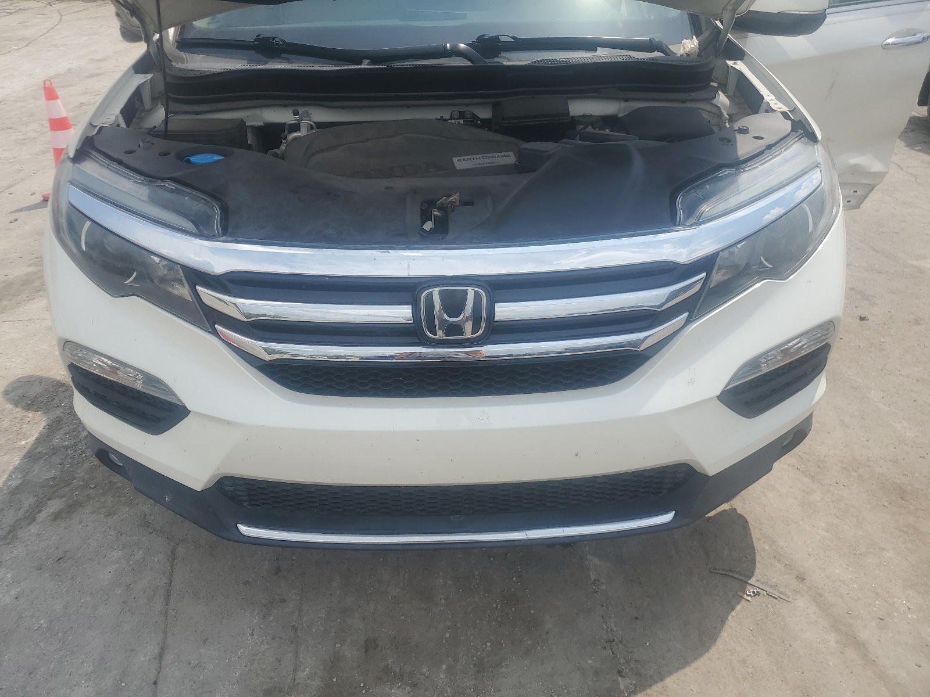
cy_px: 348
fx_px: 699
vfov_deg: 53.1
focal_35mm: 26
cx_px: 465
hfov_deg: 67.3
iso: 50
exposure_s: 1/3333
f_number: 1.5
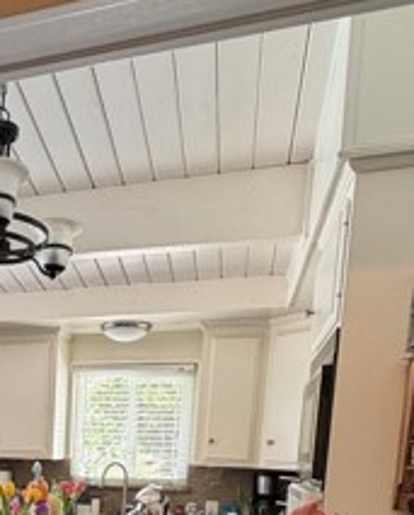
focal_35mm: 41
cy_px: 530
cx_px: 7
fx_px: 627
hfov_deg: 33.7
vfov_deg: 38.9
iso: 200
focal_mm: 2.22
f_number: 2.2
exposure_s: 1/60
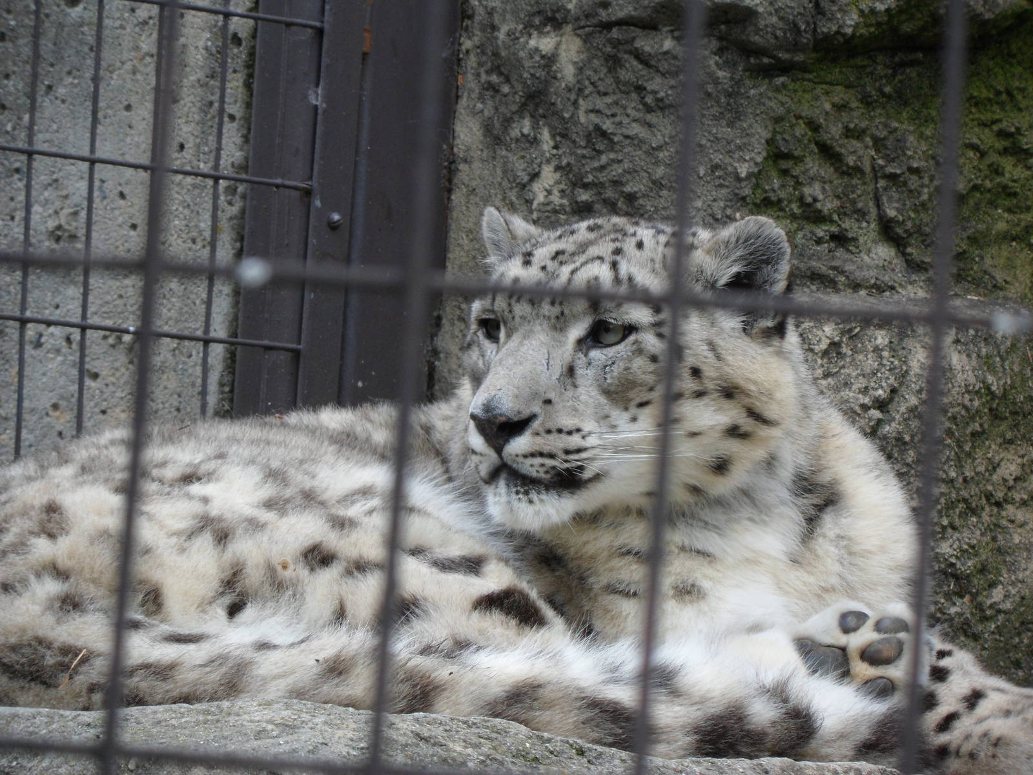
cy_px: 388
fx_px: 8057
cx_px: 516
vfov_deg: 5.5
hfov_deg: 7.3
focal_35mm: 270
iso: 80
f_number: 5.9
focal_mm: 46.8
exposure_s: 1/60
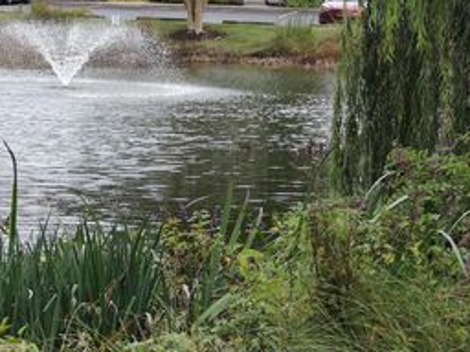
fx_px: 1724
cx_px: 42
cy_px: 12
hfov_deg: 15.3
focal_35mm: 127
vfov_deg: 11.6
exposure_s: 1/320
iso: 100
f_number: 4.2
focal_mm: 11.6
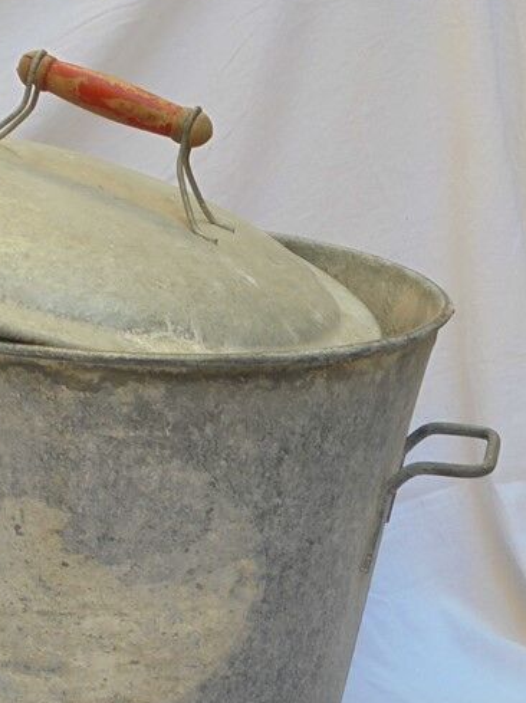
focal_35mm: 70
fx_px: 1420
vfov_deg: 27.6
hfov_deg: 20.7
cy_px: 487
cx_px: 94
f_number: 4.2
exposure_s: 1/40
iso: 100
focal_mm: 6.9
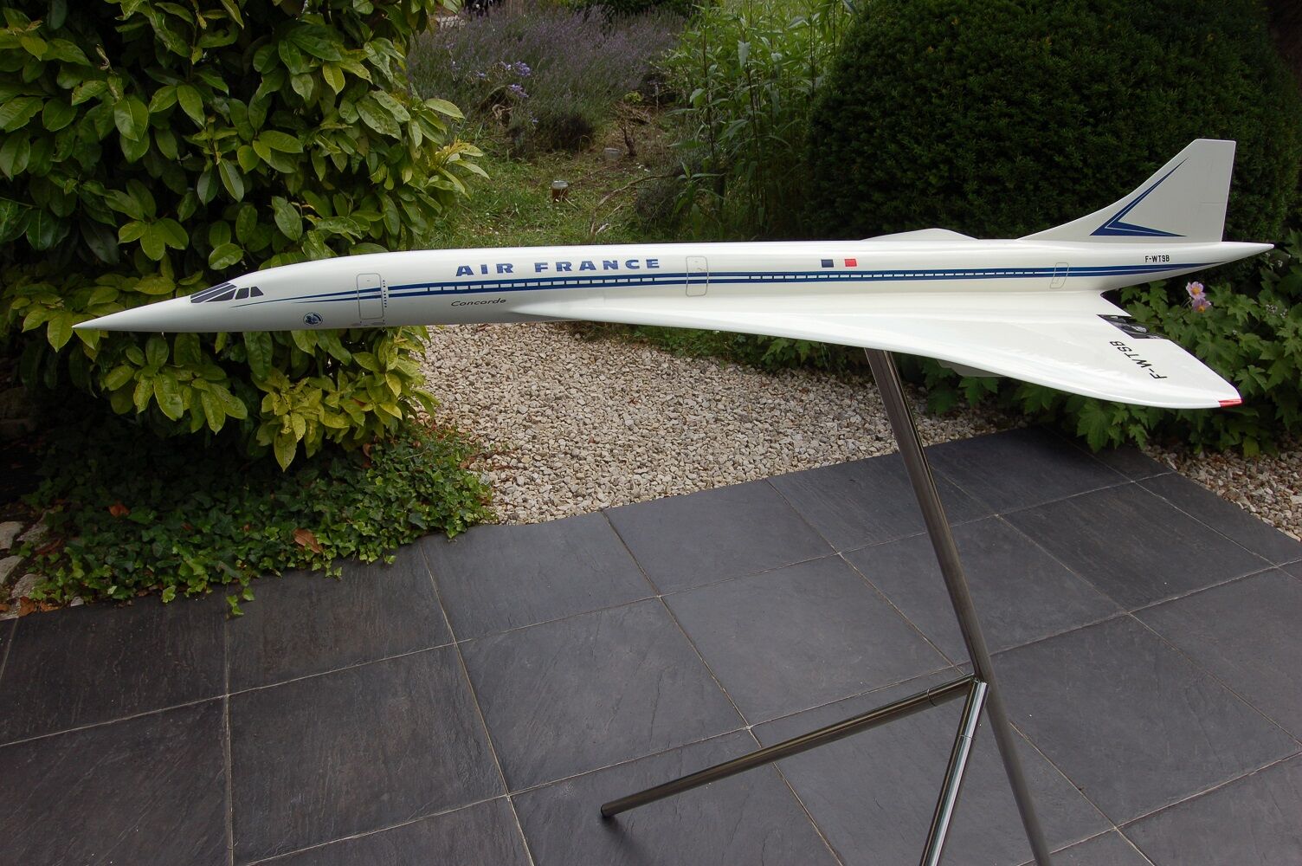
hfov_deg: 67.4
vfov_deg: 47.8
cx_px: 651
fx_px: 976
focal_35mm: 27
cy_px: 433
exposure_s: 1/250
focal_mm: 18
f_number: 8
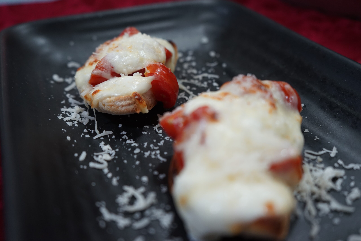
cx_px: 180
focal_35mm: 34
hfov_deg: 55.8
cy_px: 120
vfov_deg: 38.9
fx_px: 341
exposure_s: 1/60
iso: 1250
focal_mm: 34
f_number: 4
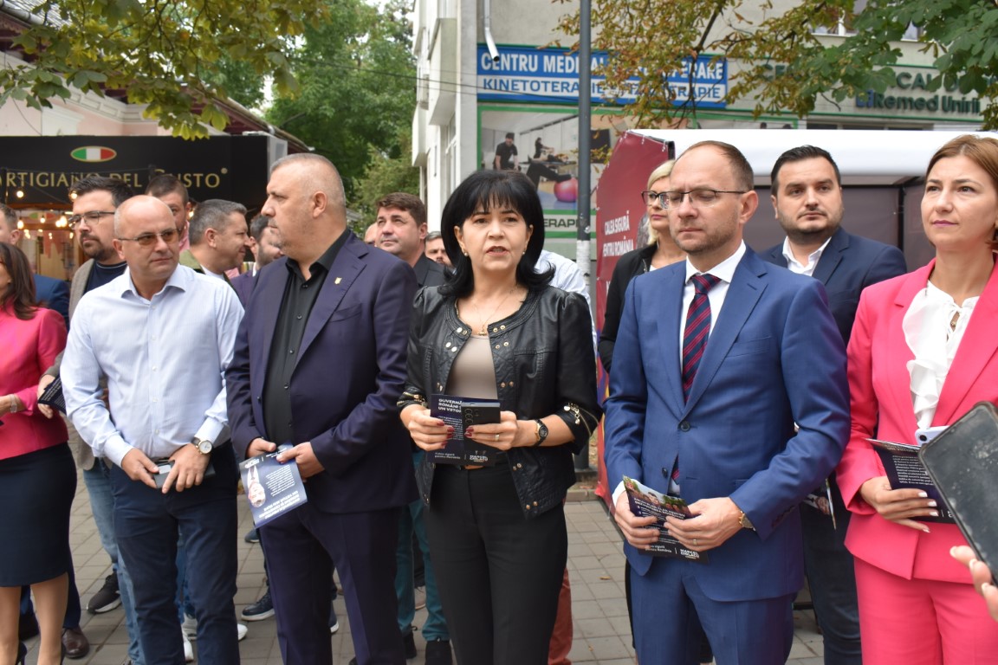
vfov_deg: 40.0
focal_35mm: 33
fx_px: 915
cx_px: 499
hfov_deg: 57.2
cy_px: 332
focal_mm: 22
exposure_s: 1/160
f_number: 6.3
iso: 400
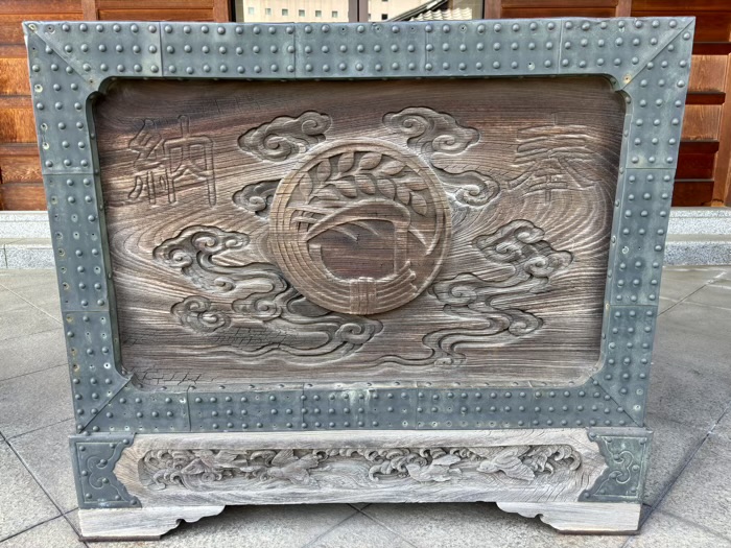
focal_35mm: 26
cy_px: 274
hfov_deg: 67.3
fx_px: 549
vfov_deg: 53.1
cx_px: 366
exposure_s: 1/121
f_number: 1.6
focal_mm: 5.96
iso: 50
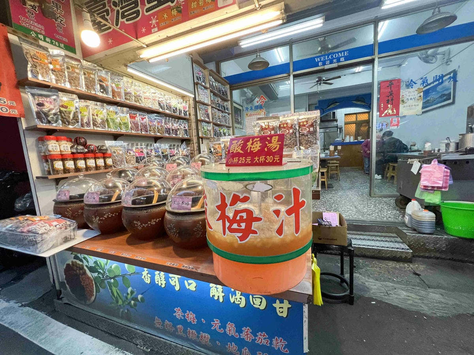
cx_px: 237
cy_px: 178
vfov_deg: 89.9
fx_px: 178
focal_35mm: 13
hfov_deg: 106.2
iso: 250
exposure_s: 1/120
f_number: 1.8
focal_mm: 1.57
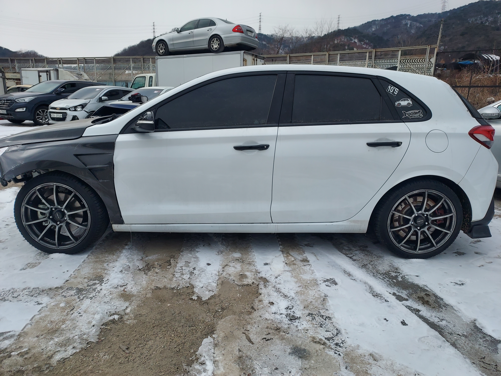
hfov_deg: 71.6
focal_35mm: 24
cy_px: 188
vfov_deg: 56.8
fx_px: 347
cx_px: 250
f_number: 1.8
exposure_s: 1/1167
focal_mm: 4.6
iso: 40
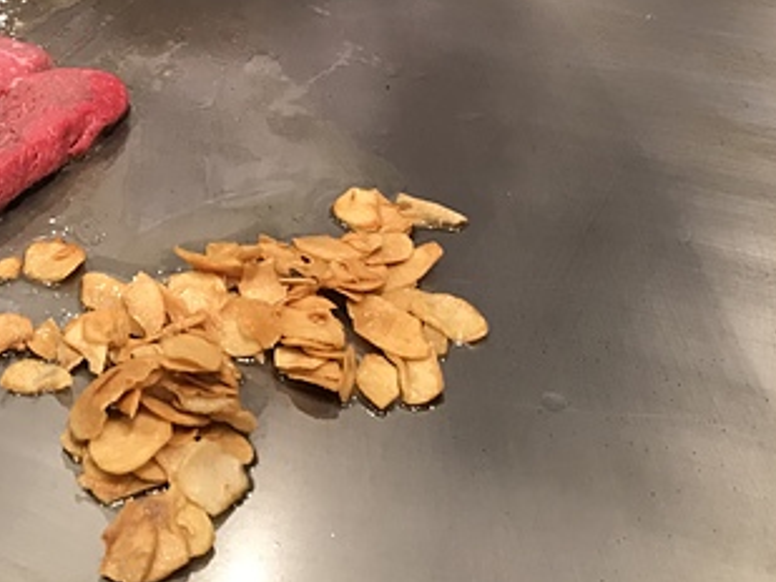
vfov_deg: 24.6
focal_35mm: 58
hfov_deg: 31.8
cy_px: 68
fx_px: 1301
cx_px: 90
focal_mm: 3.99
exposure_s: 1/30
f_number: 1.8
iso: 32
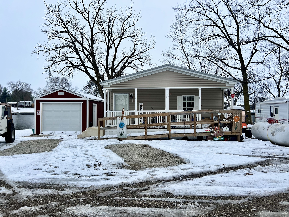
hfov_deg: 67.3
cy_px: 108
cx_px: 144
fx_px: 217
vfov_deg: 53.1
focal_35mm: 26
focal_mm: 5.7
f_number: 1.5
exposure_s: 1/6211
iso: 50
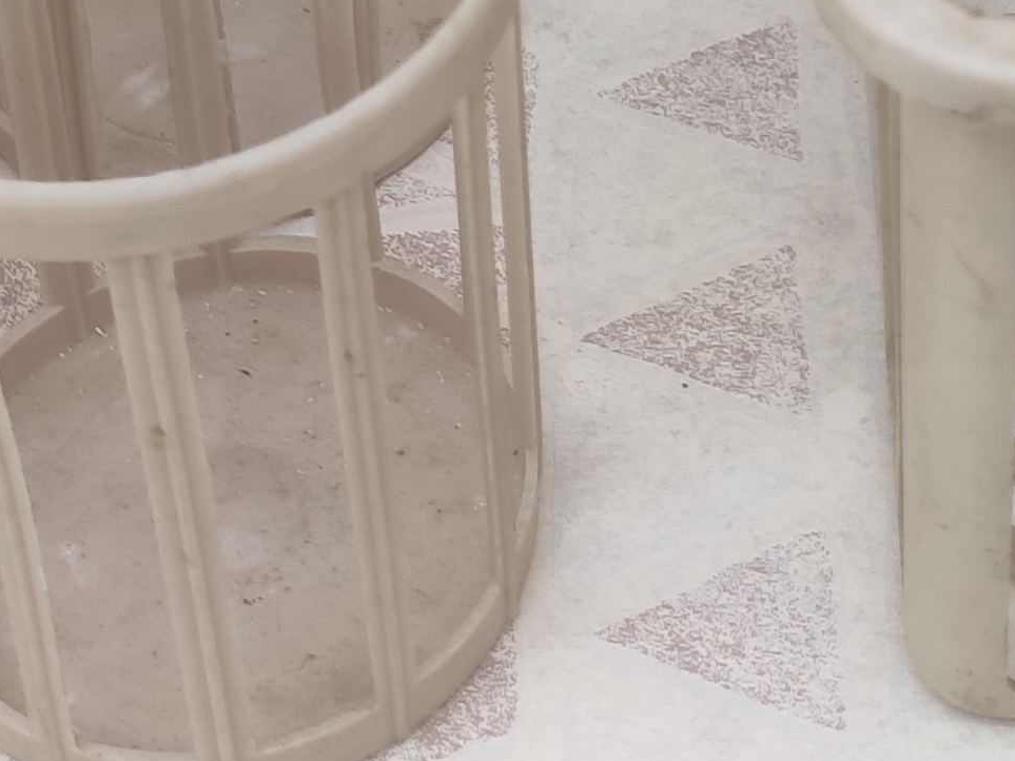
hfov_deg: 18.2
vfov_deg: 12.5
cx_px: 689
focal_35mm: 108
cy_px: -620
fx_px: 3166
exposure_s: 1/503
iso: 112
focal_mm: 4.77
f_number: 1.75
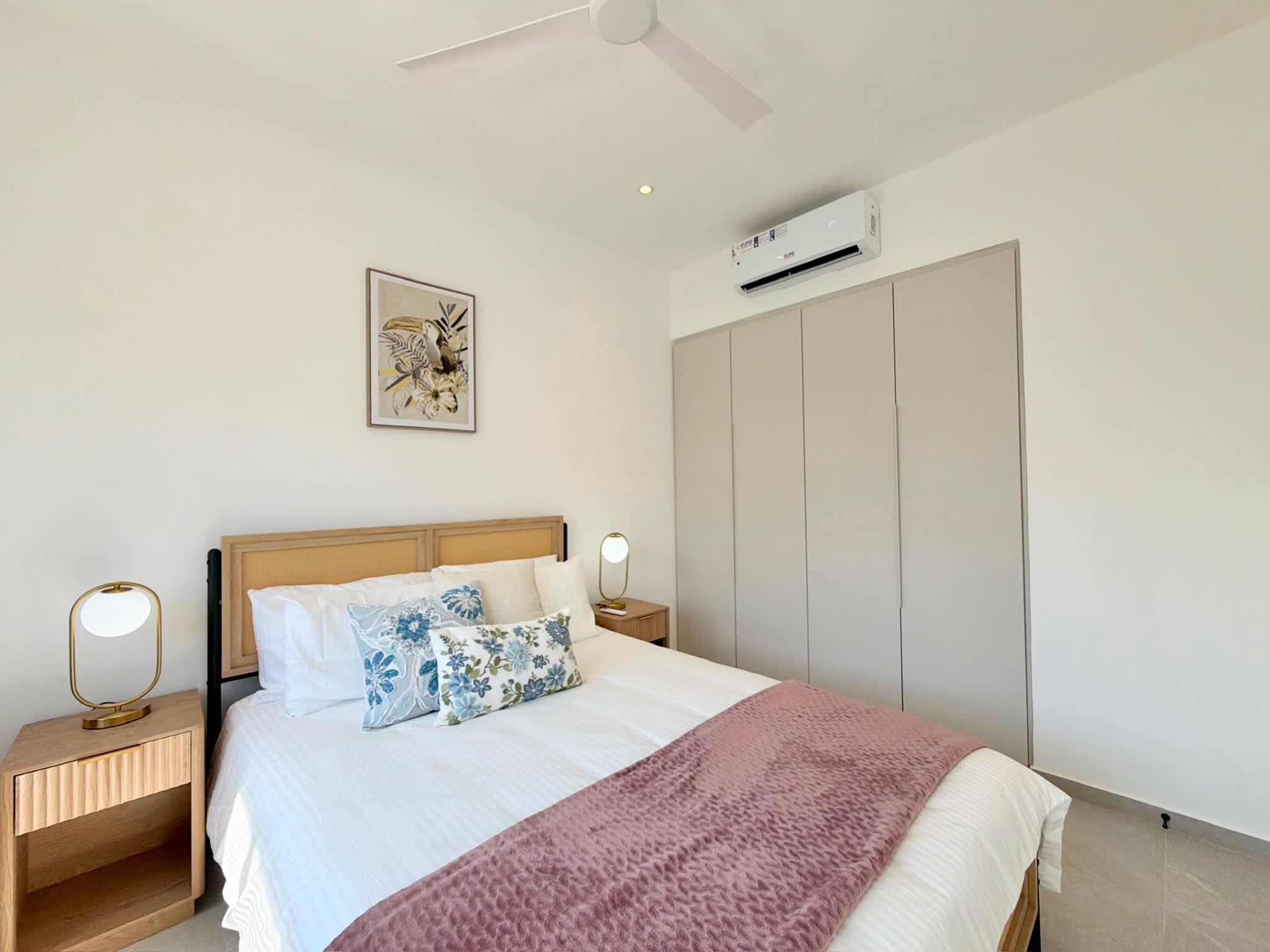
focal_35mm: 14
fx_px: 514
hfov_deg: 102.1
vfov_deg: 85.7
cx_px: 635
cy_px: 476
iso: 40
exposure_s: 1/227
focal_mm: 2.2
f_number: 2.2
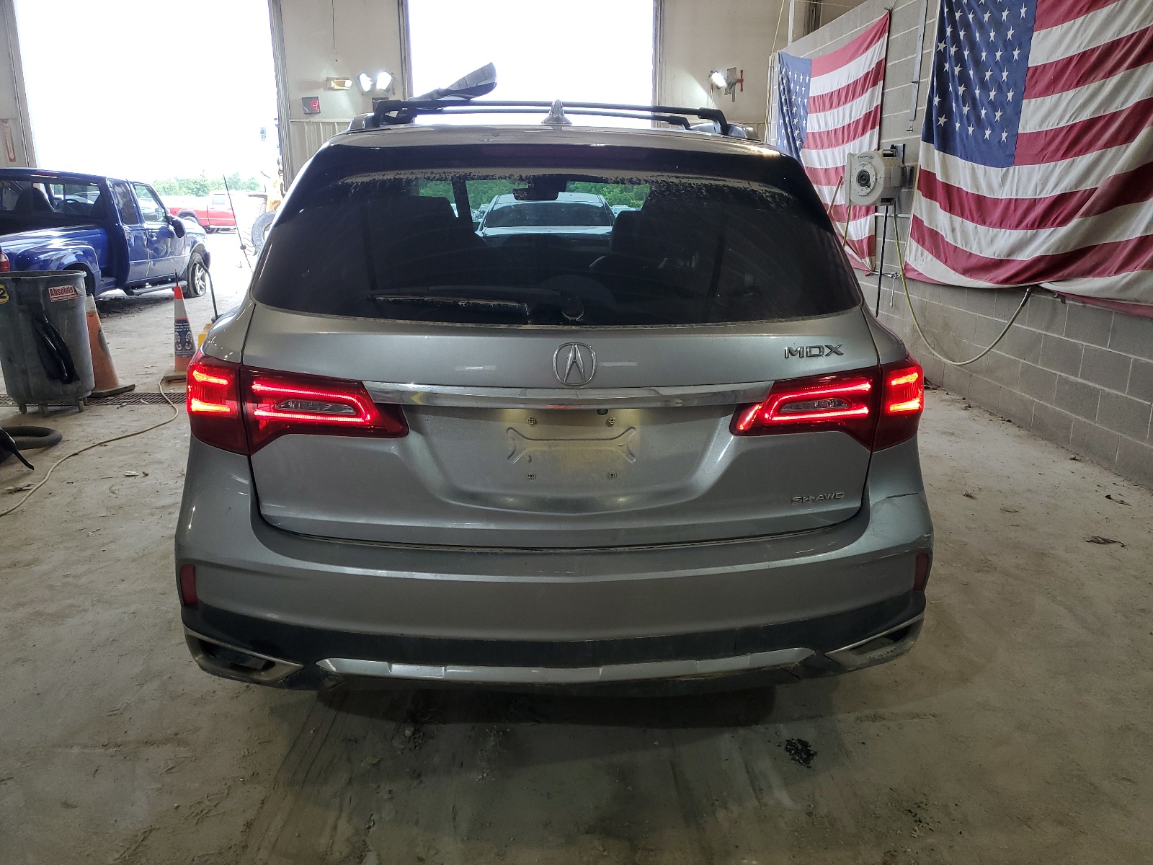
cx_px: 576
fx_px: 866
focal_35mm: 26
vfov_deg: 53.1
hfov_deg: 67.3
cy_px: 432
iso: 85
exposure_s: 1/120
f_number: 1.5
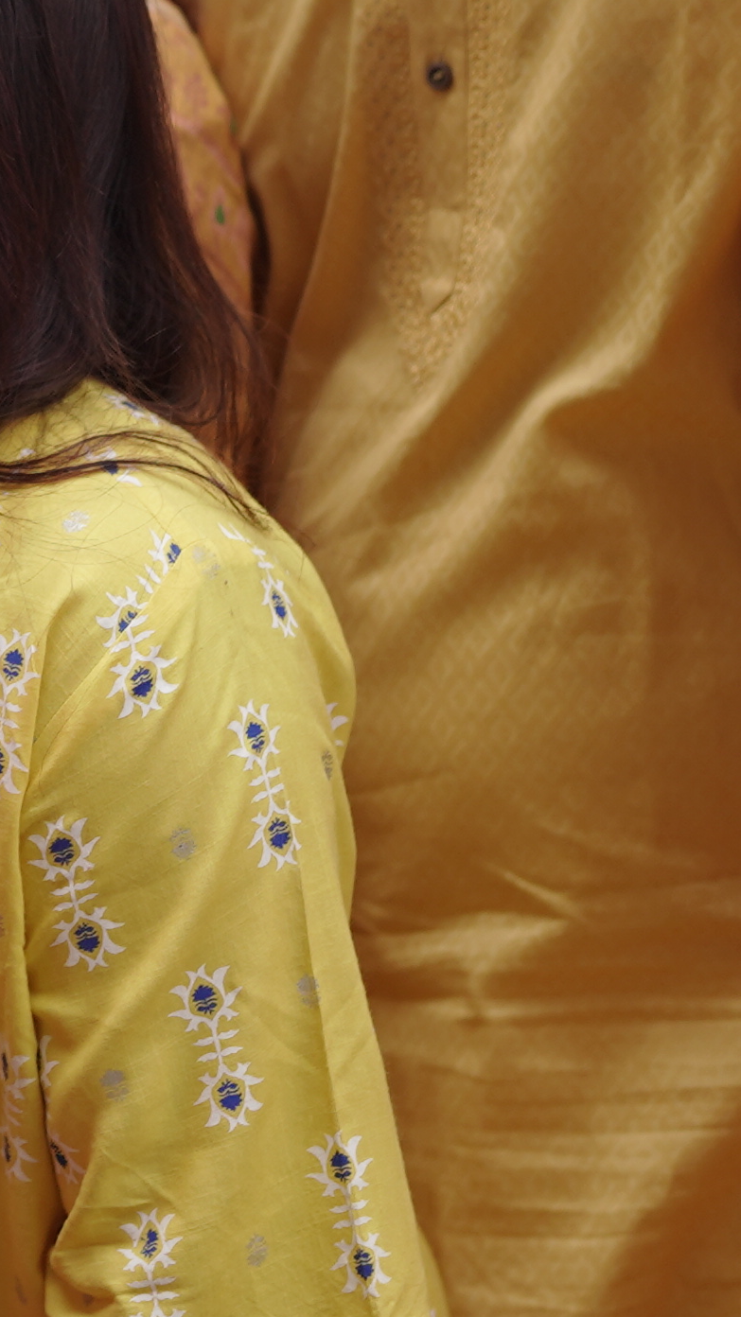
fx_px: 5519
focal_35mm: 158
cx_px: -452
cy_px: 26
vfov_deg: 13.4
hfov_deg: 7.5
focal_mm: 35
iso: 200
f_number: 2
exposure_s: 1/1600
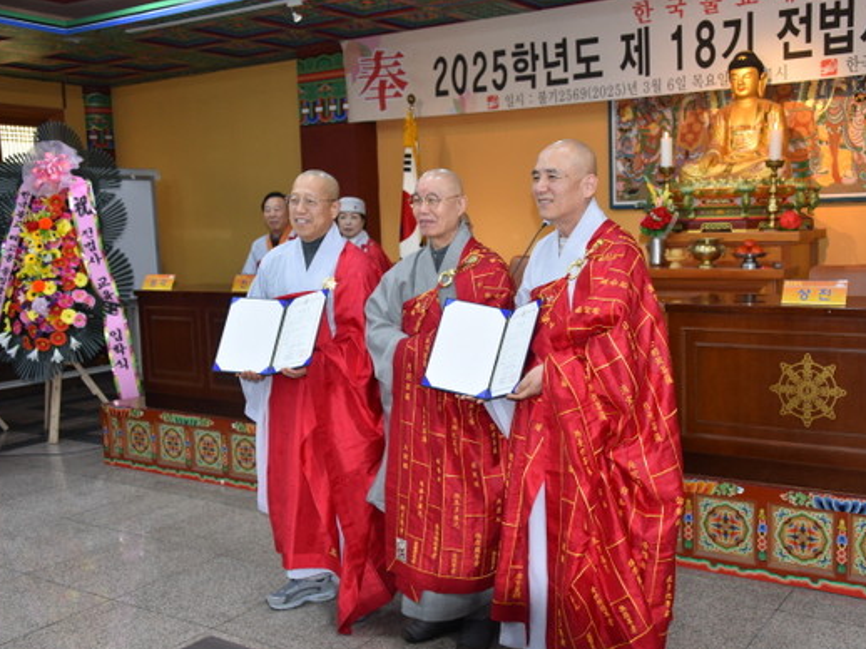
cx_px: 476
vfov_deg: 36.8
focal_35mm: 39
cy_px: 326
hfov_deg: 47.8
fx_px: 975
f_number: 4.5
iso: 800
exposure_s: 1/100
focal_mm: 35
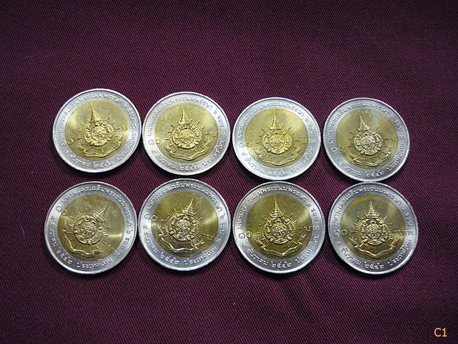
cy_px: 172
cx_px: 229
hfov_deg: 55.4
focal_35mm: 33
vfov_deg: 42.9
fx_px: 437
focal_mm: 5.5
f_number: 2.8
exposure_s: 1/8
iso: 400
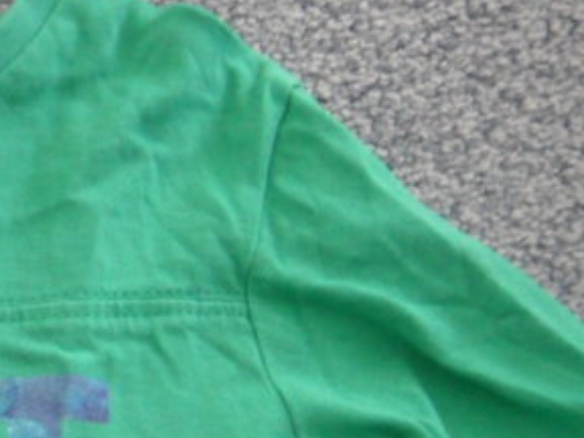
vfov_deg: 11.9
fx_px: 1873
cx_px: -303
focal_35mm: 111
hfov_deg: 16.2
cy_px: 876
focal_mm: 4.1
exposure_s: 1/30
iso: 100
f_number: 2.9
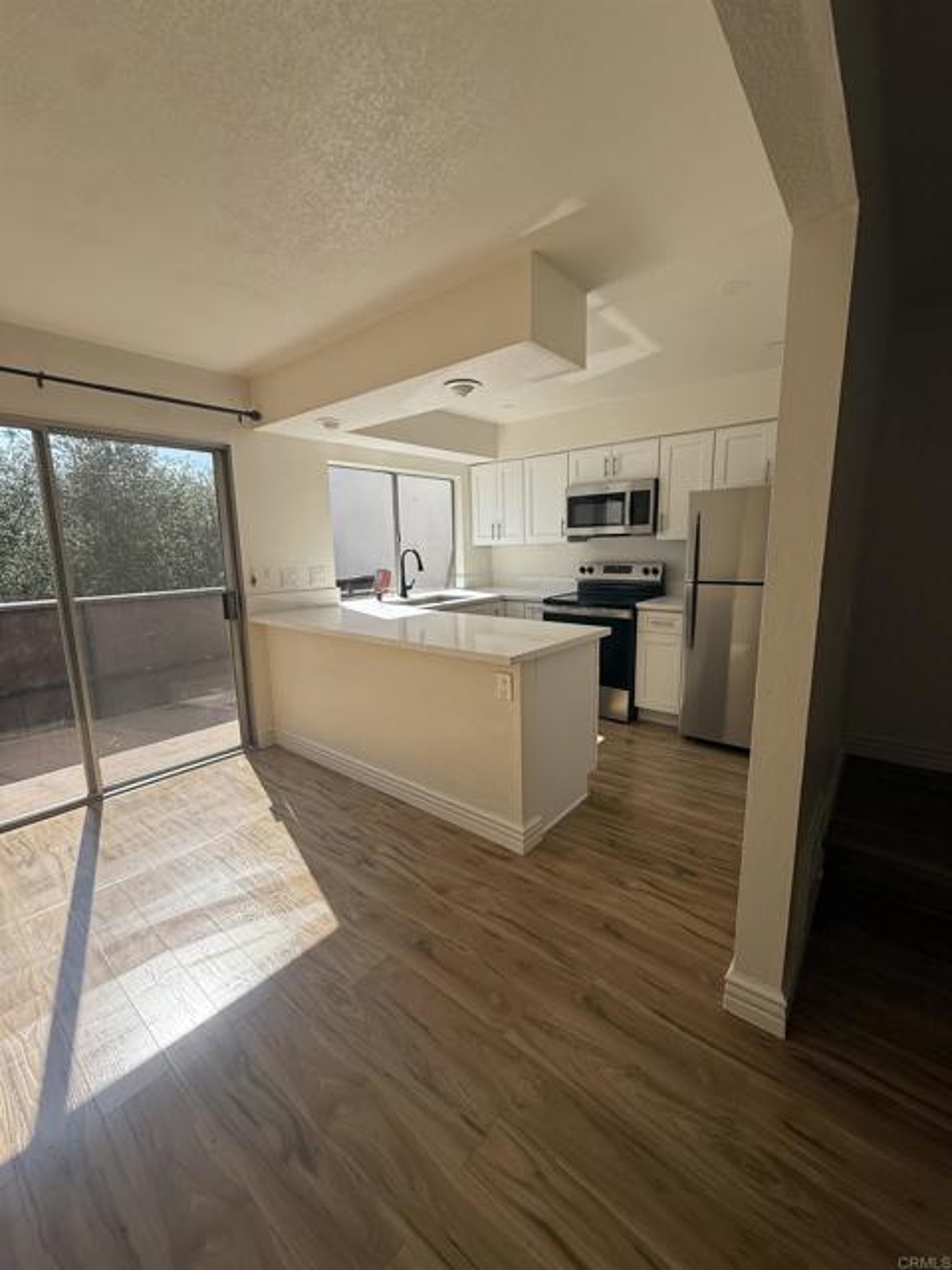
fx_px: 513
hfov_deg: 85.7
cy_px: 635
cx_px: 476
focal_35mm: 14
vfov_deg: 102.1
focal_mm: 2.22
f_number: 2.2
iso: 64
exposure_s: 1/901
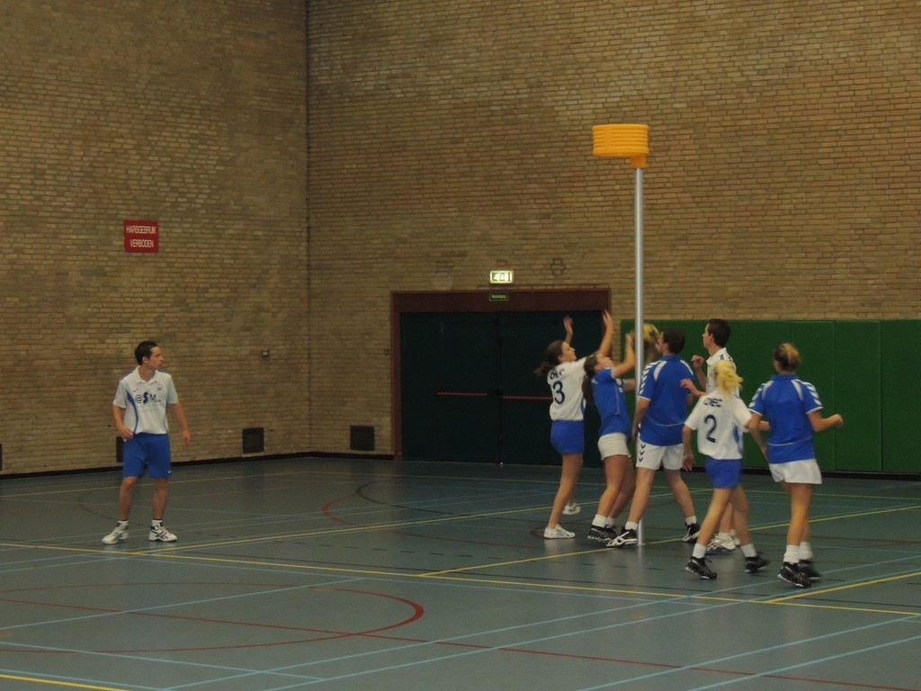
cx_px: 460
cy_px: 346
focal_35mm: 90
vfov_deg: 16.4
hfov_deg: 21.8
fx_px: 2395
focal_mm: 16
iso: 800
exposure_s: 1/60
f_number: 4.1
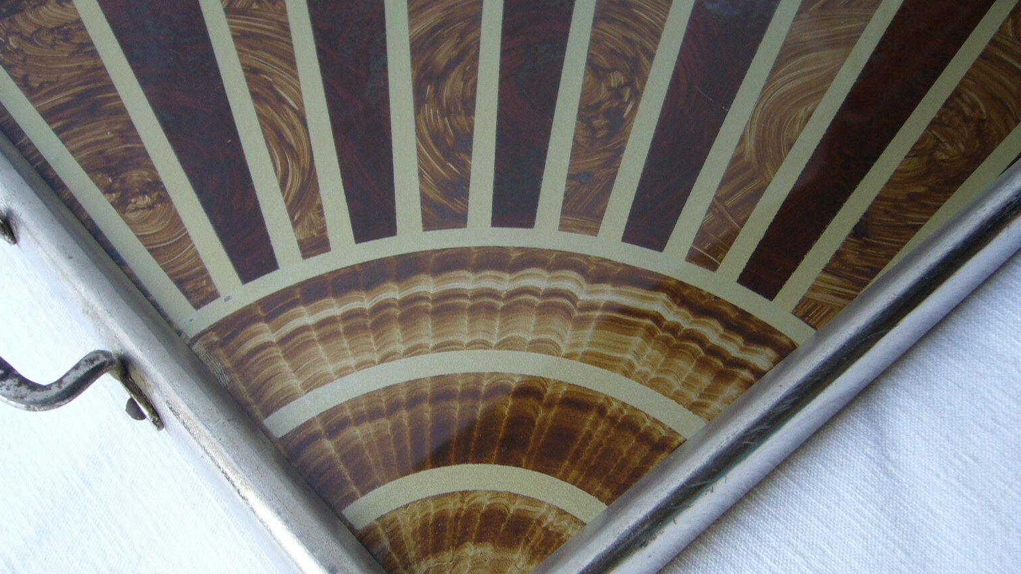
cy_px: 364
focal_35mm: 40
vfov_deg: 29.6
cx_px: 517
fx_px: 1083
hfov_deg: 50.5
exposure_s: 1/30
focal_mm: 5.8
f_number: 2.8
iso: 80
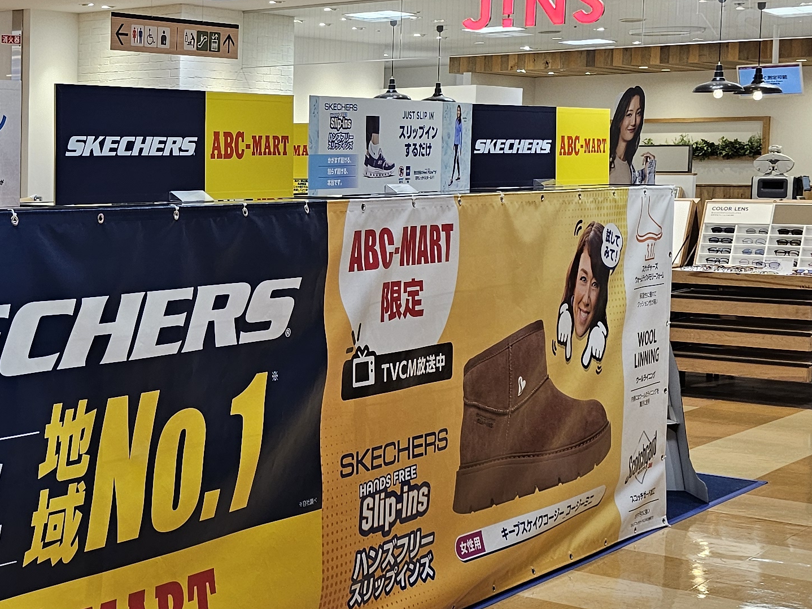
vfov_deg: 22.9
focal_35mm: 64
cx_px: -128
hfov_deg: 27.2
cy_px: 298
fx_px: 1501
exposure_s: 1/100
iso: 80
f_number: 1.7
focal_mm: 6.3
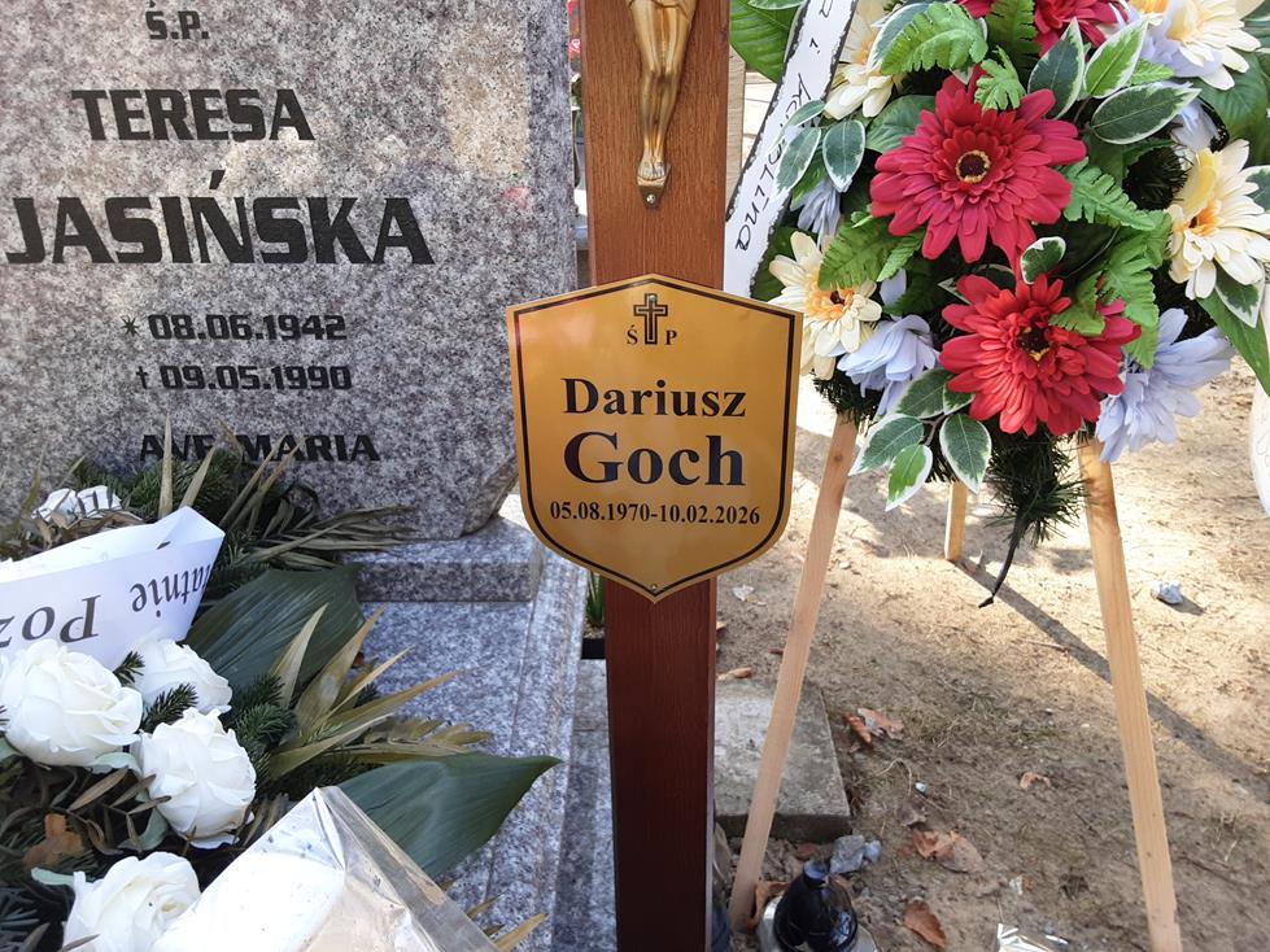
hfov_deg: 63.5
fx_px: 1027
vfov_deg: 49.7
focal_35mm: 28
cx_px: 635
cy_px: 476
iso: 40
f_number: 1.9
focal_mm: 2.9
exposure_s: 1/100
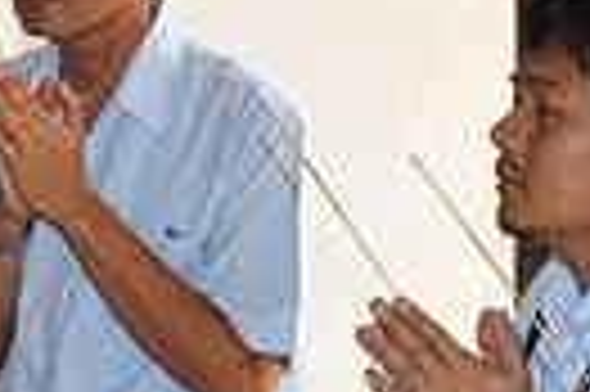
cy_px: 311
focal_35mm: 320
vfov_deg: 4.3
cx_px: 468
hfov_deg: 6.4
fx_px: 5245
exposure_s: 1/200
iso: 1600
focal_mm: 31
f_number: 9
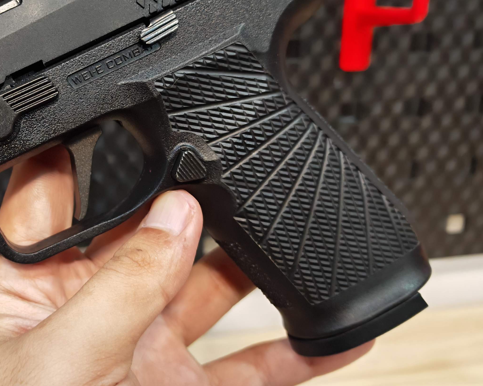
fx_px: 672
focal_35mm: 47
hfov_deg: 37.5
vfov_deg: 31.7
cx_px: 71
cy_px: 117
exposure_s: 1/50
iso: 400
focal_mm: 6.83
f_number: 2
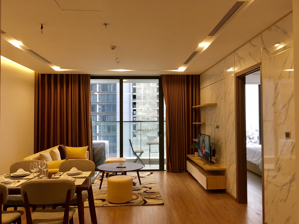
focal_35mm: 29
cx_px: 150
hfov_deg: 61.7
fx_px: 250
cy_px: 112
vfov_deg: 48.2
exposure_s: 1/33
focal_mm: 4.15
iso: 40
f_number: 2.2
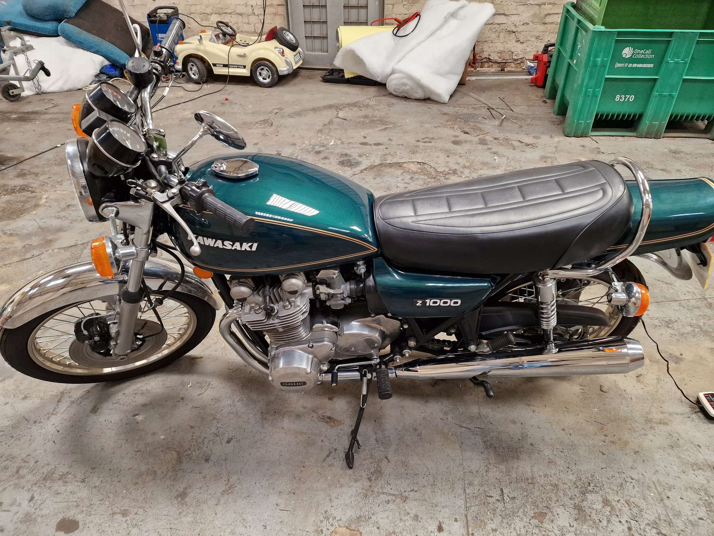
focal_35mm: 23
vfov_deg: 58.9
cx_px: 357
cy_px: 268
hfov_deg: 73.9
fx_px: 474
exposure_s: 1/100
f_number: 1.8
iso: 250
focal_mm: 6.4
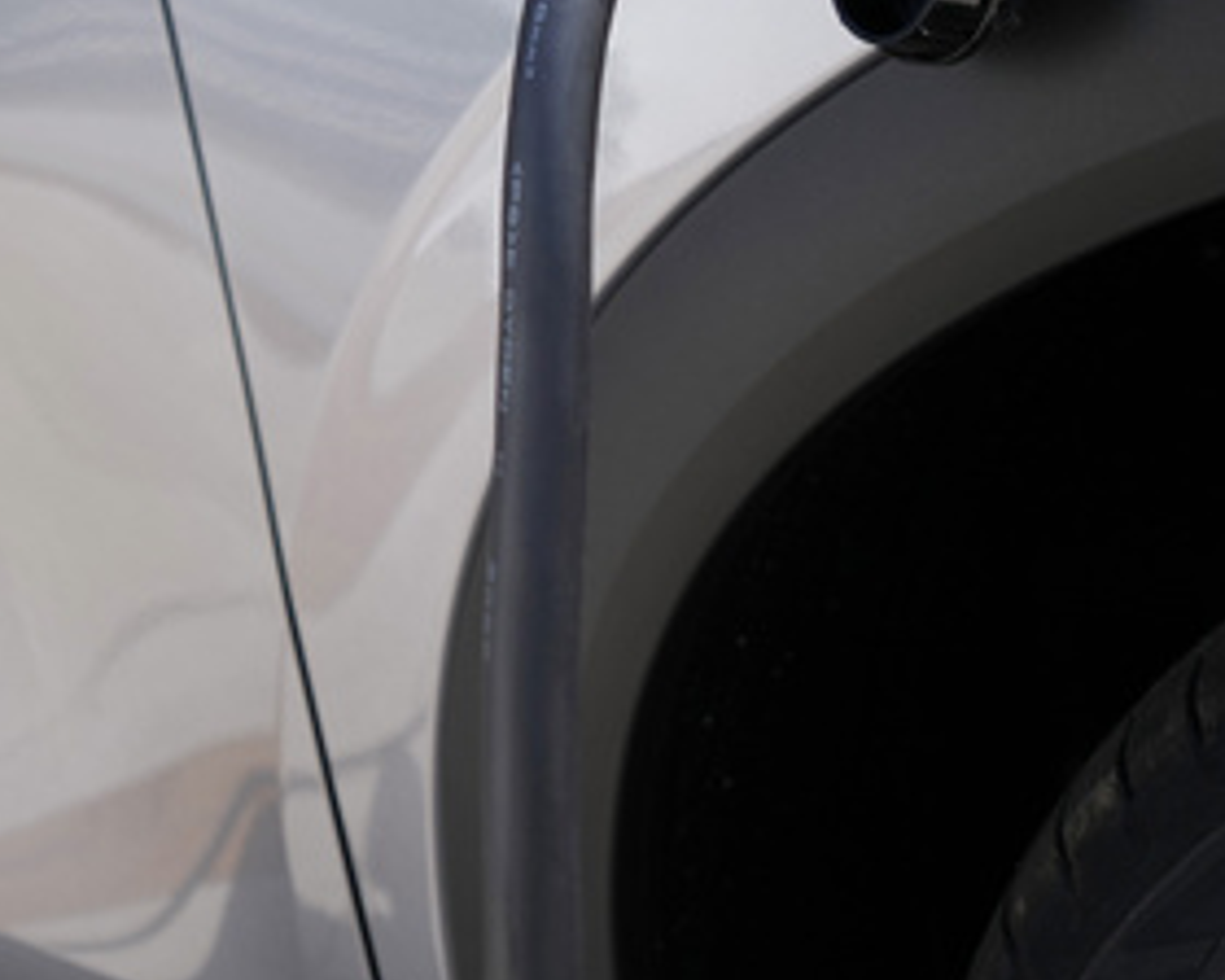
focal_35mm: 55
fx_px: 1994
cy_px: -444
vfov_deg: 23.0
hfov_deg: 27.3
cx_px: -455
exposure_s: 1/1250
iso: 200
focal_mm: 16
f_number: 2.8
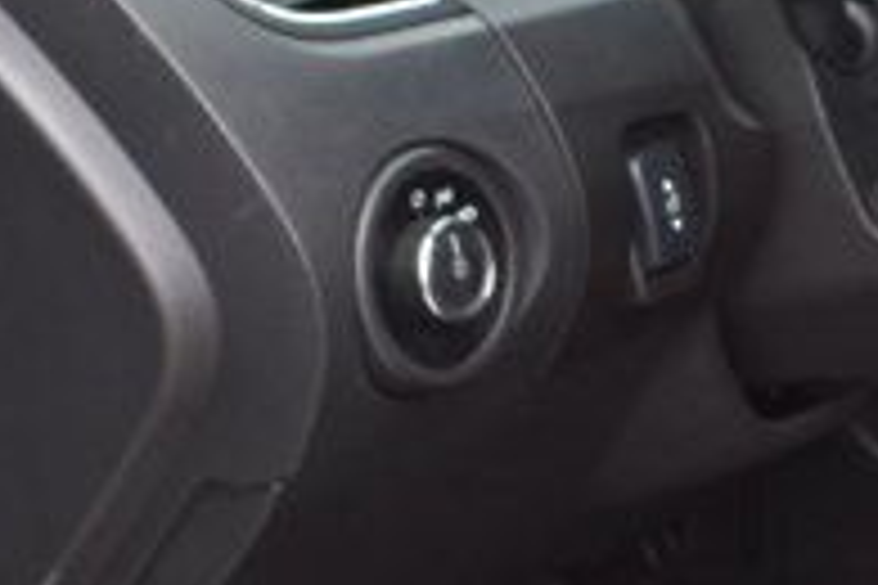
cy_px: 680
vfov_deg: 7.9
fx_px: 4219
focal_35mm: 173
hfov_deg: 11.7
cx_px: 950
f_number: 8
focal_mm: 22
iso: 400
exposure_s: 1/80
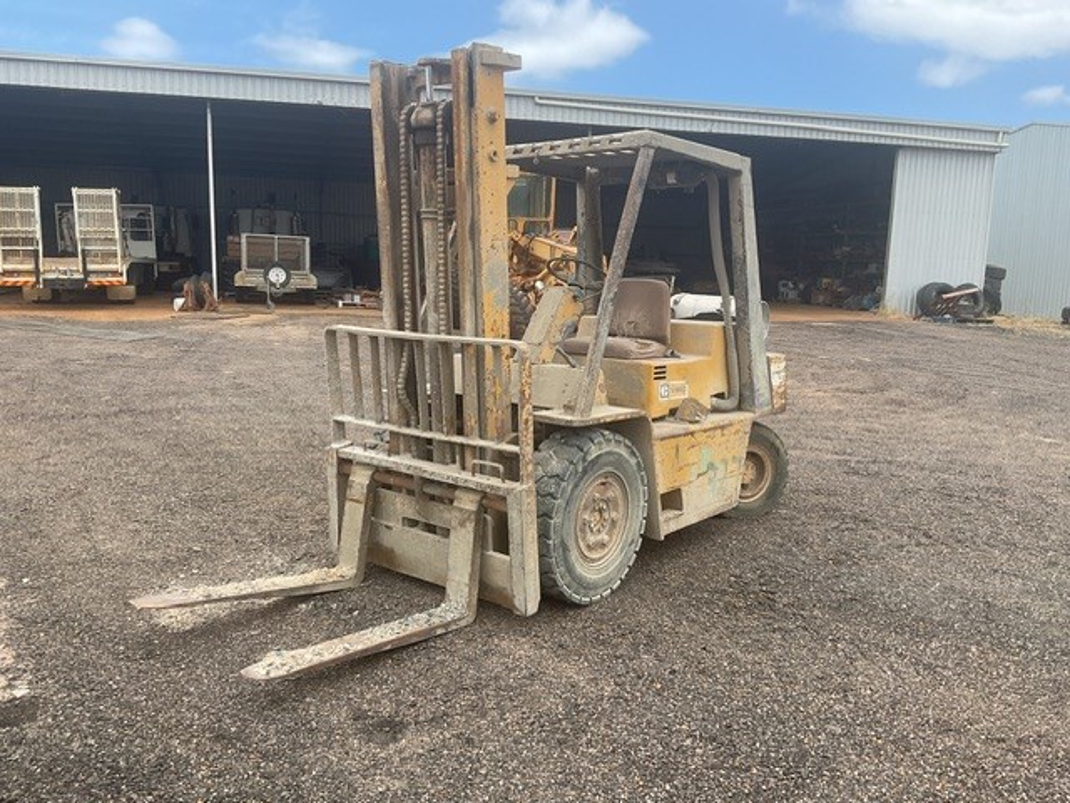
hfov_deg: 61.7
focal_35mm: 29
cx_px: 535
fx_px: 896
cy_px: 402
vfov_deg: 48.2
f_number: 1.8
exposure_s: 1/929
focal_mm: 3
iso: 16
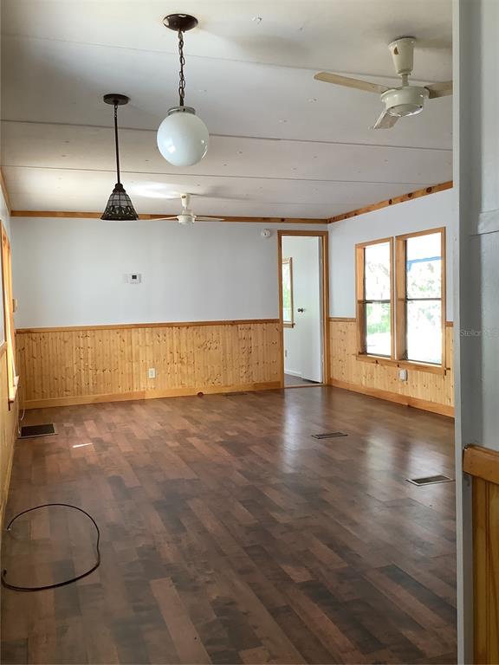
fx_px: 596
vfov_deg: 58.4
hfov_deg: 45.4
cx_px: 250
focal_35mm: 31
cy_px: 332
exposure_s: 1/60
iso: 80
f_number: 2.4
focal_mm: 3.3
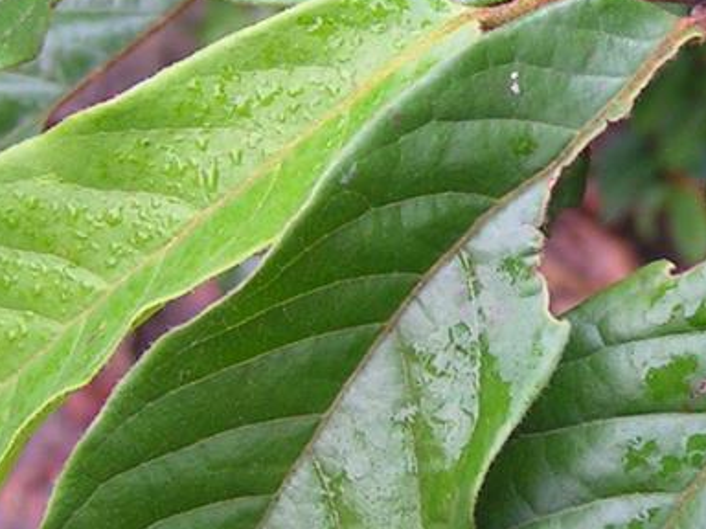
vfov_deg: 10.9
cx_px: 771
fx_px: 2753
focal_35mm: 135
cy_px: -29
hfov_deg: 14.3
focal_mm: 6.3
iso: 50
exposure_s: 1/60
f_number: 3.2
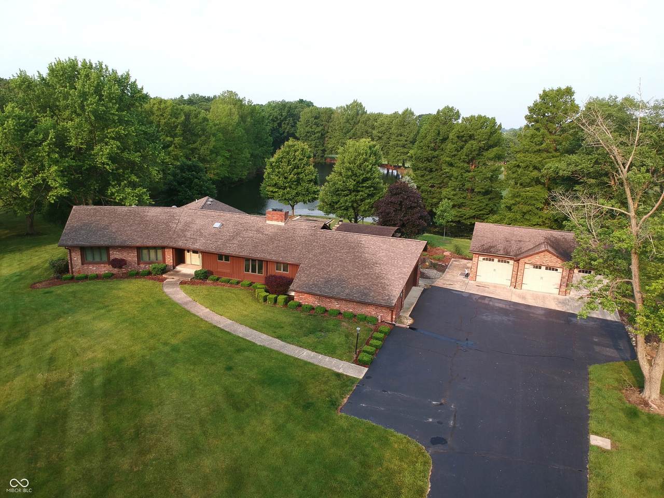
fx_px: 480
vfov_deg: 54.9
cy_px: 249
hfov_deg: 69.4
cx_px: 332
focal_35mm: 25
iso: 100
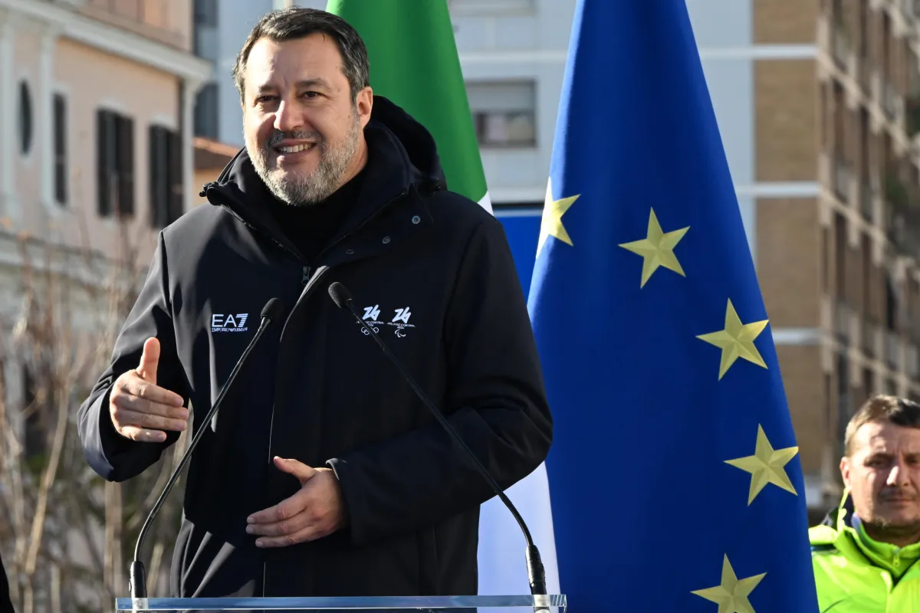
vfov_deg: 4.6
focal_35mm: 300
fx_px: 7666
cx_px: 460
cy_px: 306
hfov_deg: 6.9
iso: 640
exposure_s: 1/400
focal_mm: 200
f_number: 13
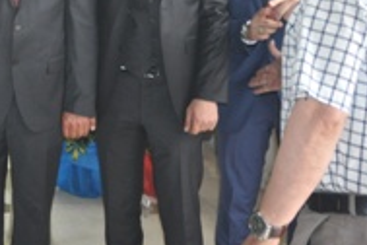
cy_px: -29
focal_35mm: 64
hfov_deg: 29.8
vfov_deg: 20.2
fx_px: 652
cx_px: 19
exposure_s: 1/125
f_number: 3.5
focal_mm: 18
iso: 800
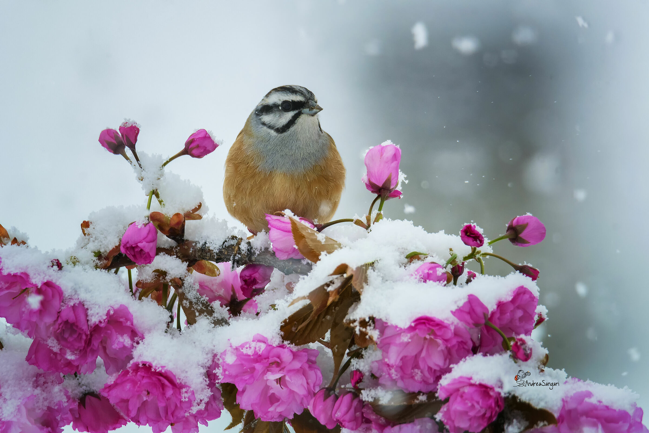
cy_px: 216
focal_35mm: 900
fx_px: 16224
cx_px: 324
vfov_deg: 1.5
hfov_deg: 2.3
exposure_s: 1/1000
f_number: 8
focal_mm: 600
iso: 1000
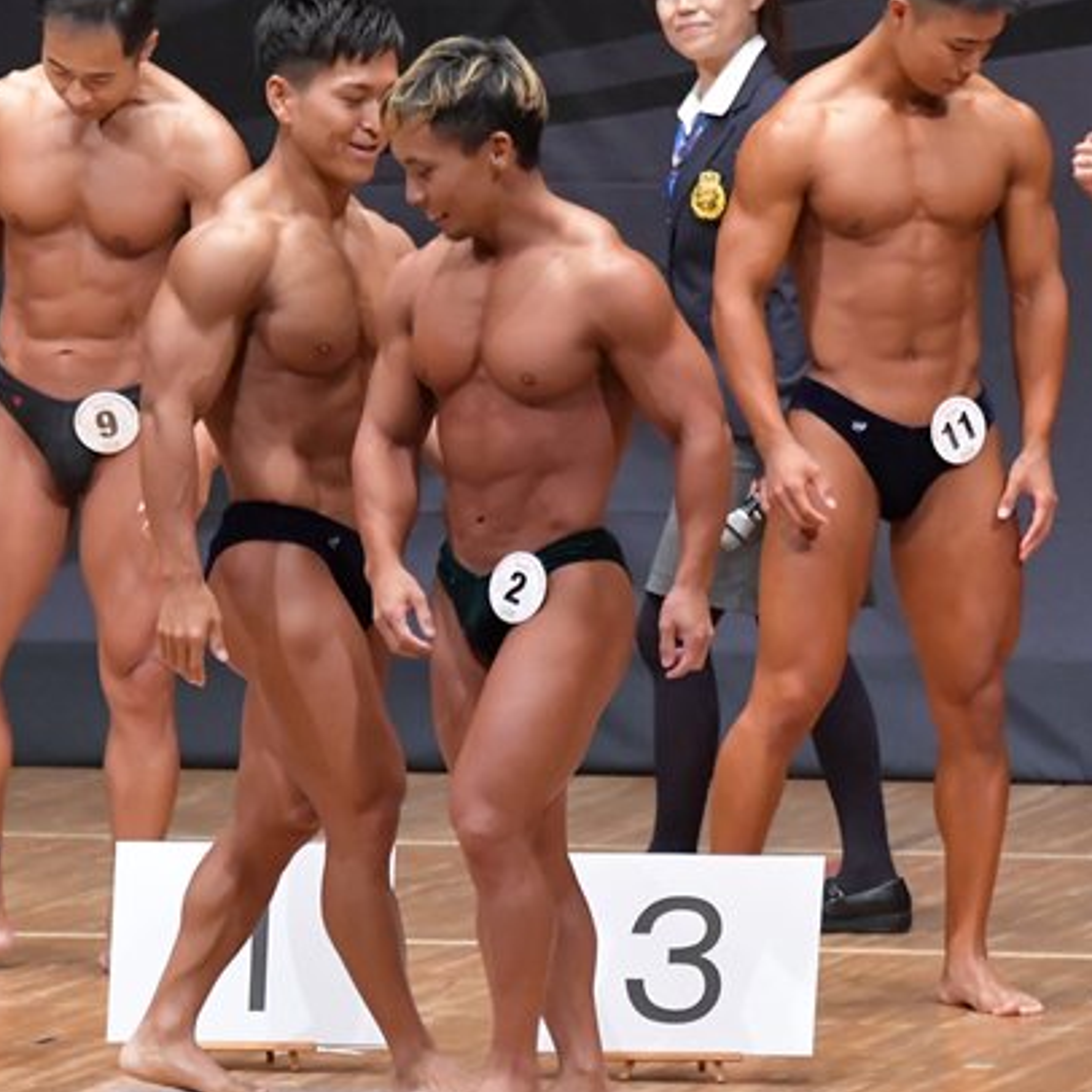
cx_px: 426
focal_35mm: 438
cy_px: 643
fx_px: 15632
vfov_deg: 4.0
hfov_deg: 4.0
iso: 8000
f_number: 5.6
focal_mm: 180
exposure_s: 1/400
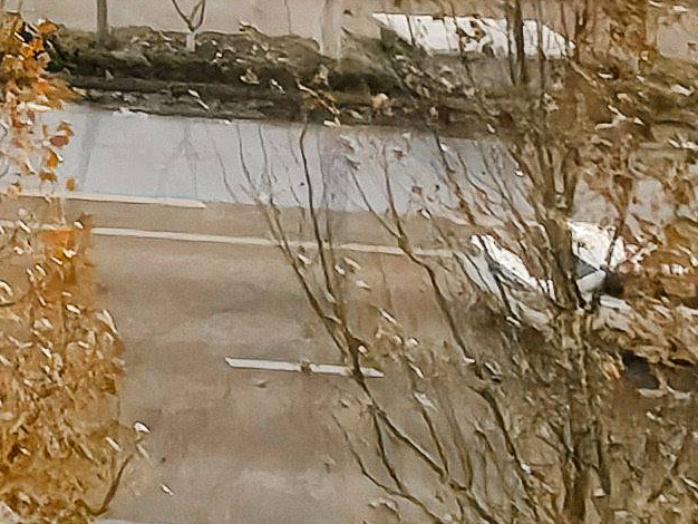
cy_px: -993
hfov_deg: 12.9
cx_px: -1202
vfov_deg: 11.4
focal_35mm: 85
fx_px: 1715
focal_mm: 1.82
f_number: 2
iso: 50
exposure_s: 1/1000
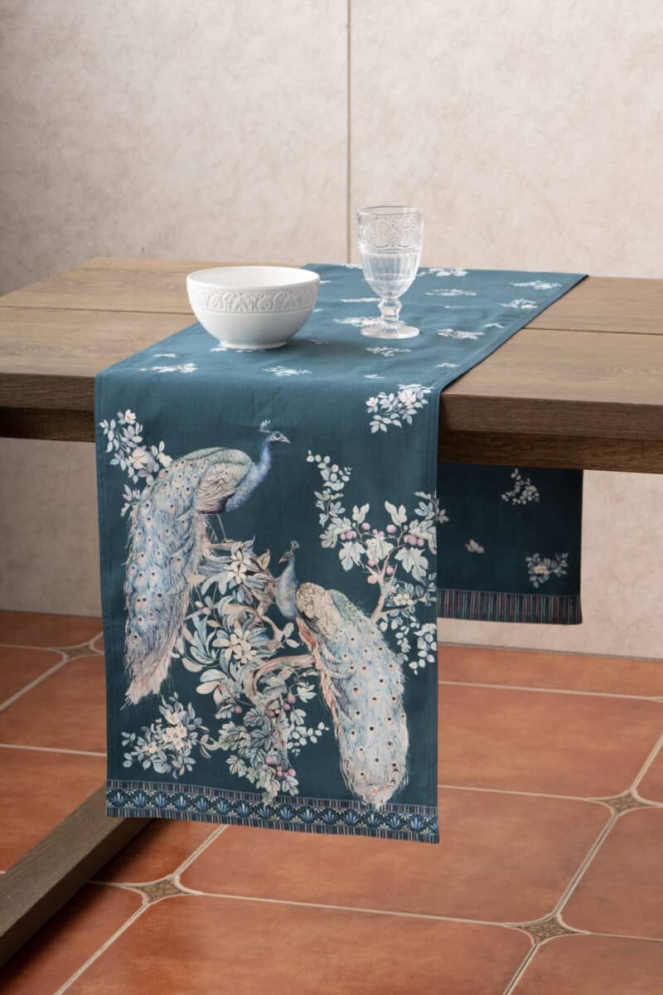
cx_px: 332
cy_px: 498
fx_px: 2900
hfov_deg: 13.0
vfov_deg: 19.5
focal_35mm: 105
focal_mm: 105
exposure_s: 1/160
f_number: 13
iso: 320
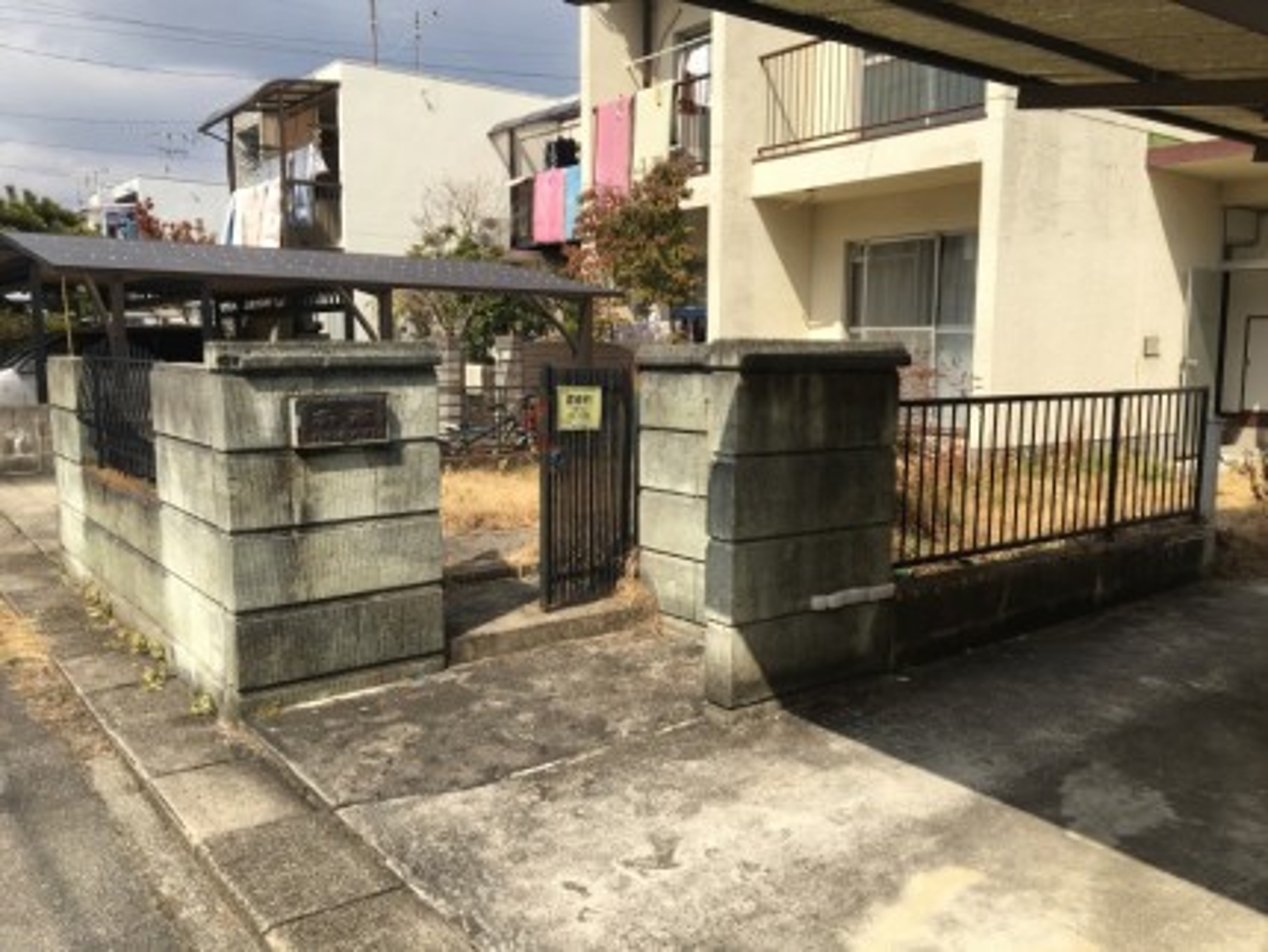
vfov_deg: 48.3
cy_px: 476
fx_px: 1063
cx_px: 634
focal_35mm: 29
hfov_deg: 61.6
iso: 25
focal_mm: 4.15
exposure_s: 1/1709
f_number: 2.2
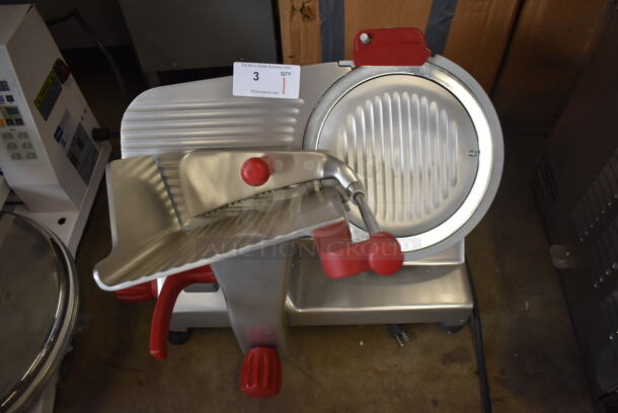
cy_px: 206
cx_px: 309
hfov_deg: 67.3
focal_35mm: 27
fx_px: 464
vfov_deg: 48.0
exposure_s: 1/250
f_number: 3.5
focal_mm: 18
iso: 800
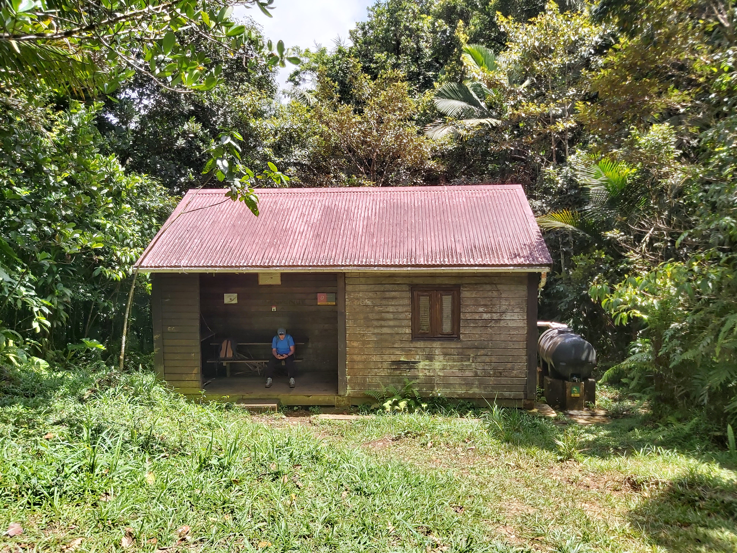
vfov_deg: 53.1
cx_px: 368
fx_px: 554
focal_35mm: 26
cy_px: 276
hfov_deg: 67.3
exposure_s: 1/600
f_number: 1.7
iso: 64
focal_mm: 3.92
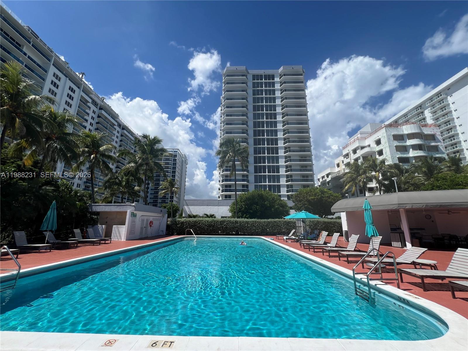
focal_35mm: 13
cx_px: 234
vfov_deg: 89.9
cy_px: 176
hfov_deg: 106.2
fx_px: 176
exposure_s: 1/2096
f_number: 1.8
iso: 32
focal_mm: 1.57
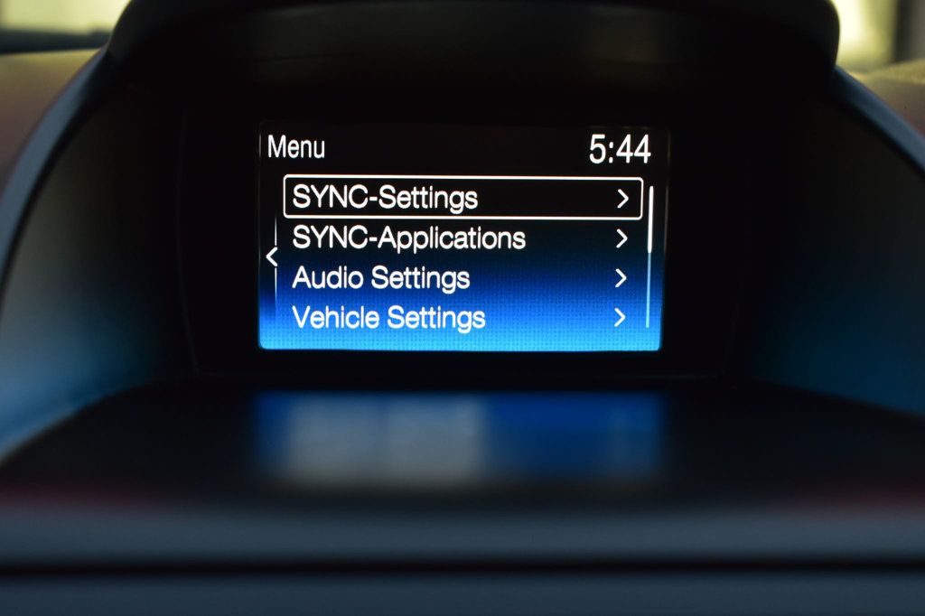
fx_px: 1618
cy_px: 308
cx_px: 462
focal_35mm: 63
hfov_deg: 31.9
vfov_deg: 21.6
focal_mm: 42
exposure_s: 1/15
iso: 900
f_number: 6.3
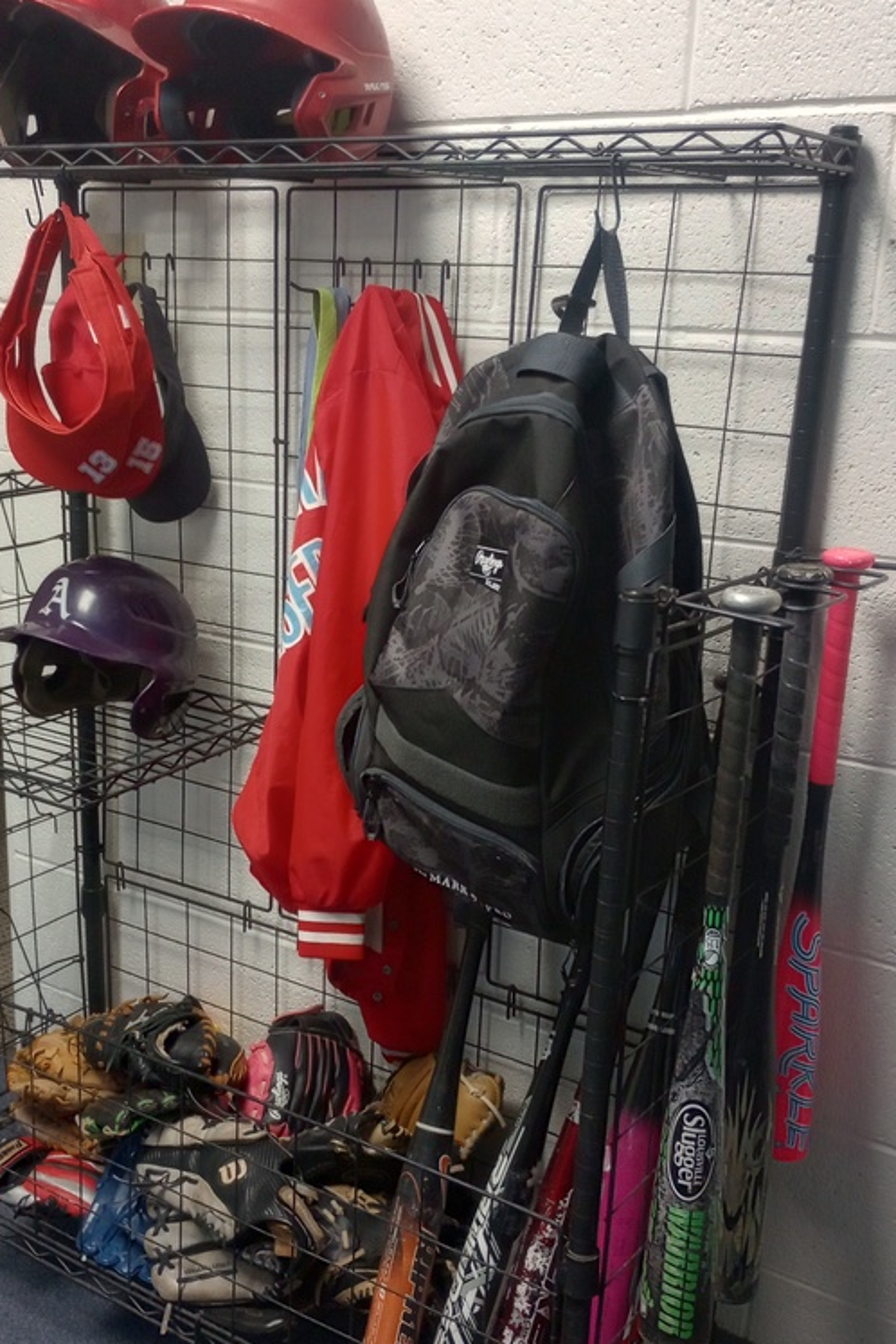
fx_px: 1493
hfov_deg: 33.2
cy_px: 734
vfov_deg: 48.4
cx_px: 309
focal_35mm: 40
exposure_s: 1/24
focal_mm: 4.27
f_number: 1.8
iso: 1244
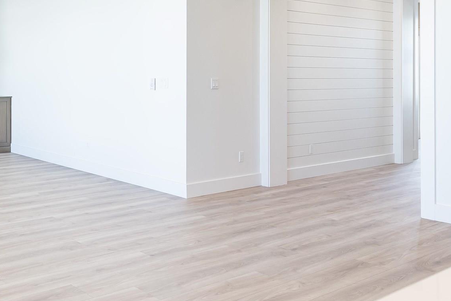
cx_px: -10
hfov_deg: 42.9
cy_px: 102
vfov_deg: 34.8
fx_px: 476
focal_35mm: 38
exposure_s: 1/80
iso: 400
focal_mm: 14
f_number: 4
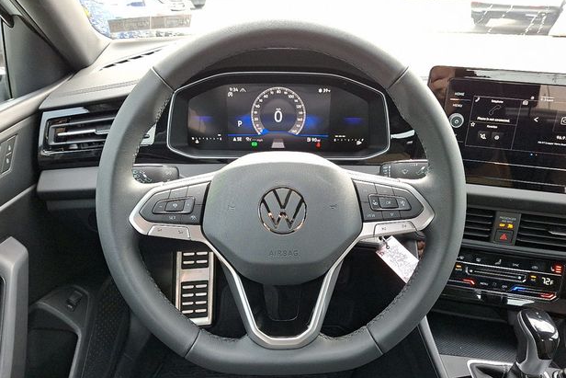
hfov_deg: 67.4
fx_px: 425
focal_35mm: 27
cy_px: 202
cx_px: 279
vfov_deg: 47.9
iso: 72
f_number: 1.8
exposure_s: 1/100
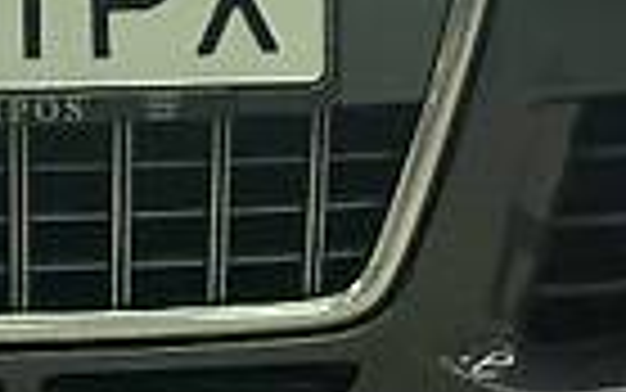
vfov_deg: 7.4
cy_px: 86
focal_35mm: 177
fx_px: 3021
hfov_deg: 11.5
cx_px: -230
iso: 50
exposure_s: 1/17
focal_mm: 4.2
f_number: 2.2
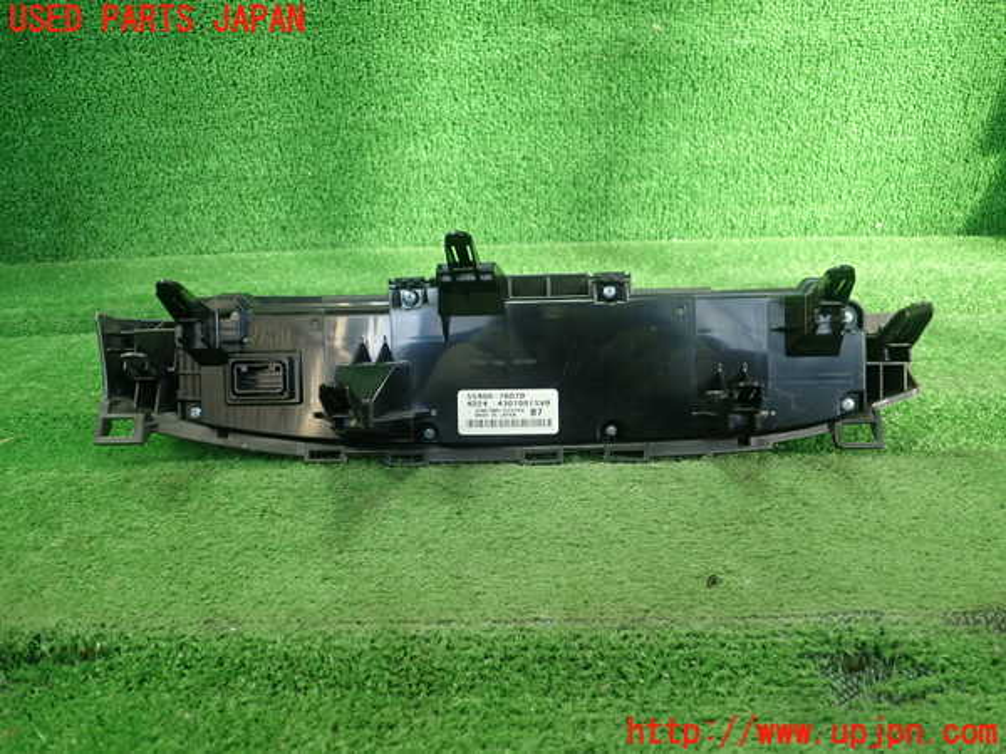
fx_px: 872
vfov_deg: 46.8
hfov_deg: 60.0
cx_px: 503
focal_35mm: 30
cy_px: 377
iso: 200
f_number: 2.3
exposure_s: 1/125
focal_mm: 5.5
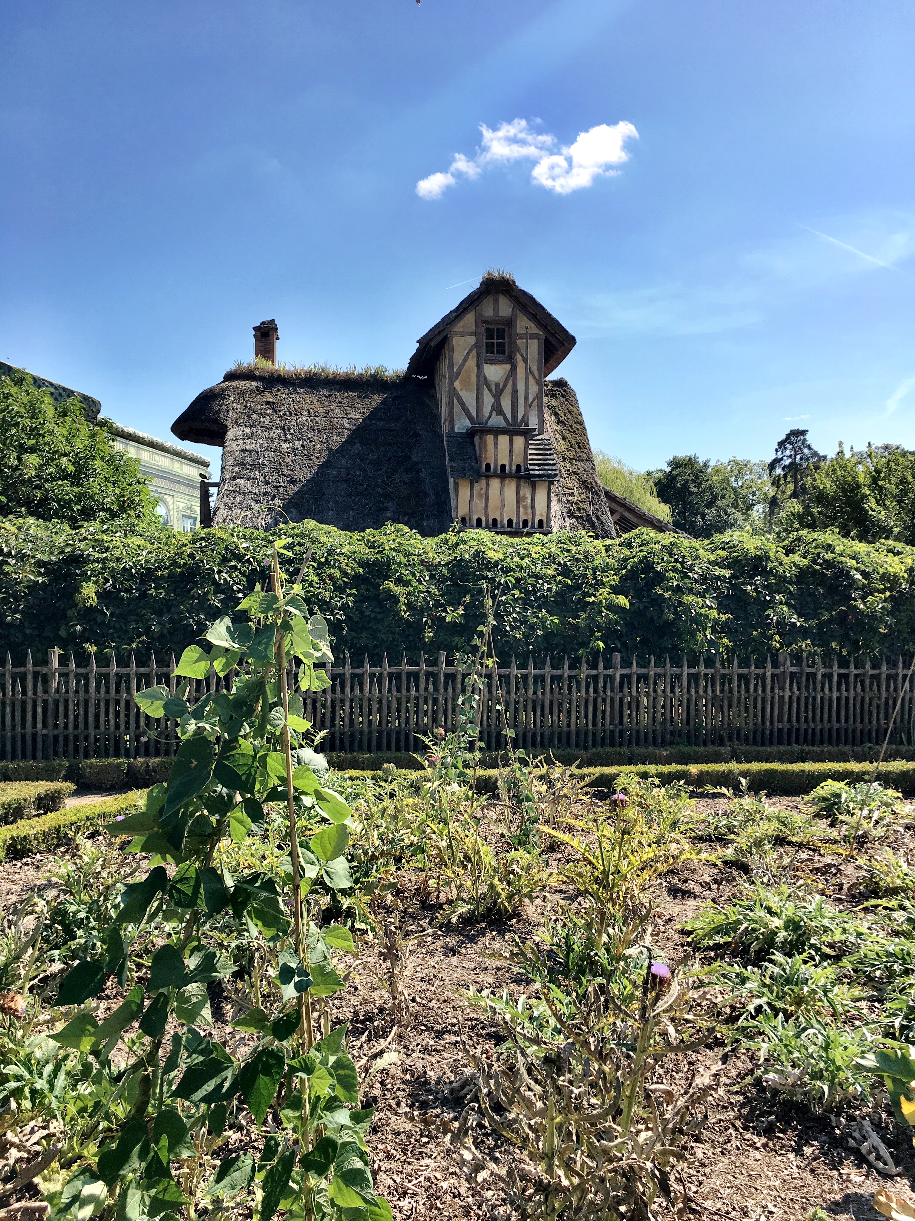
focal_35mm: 29
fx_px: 1022
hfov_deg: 48.2
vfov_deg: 61.7
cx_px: 458
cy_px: 610
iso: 25
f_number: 2.2
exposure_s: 1/1603
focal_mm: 4.15
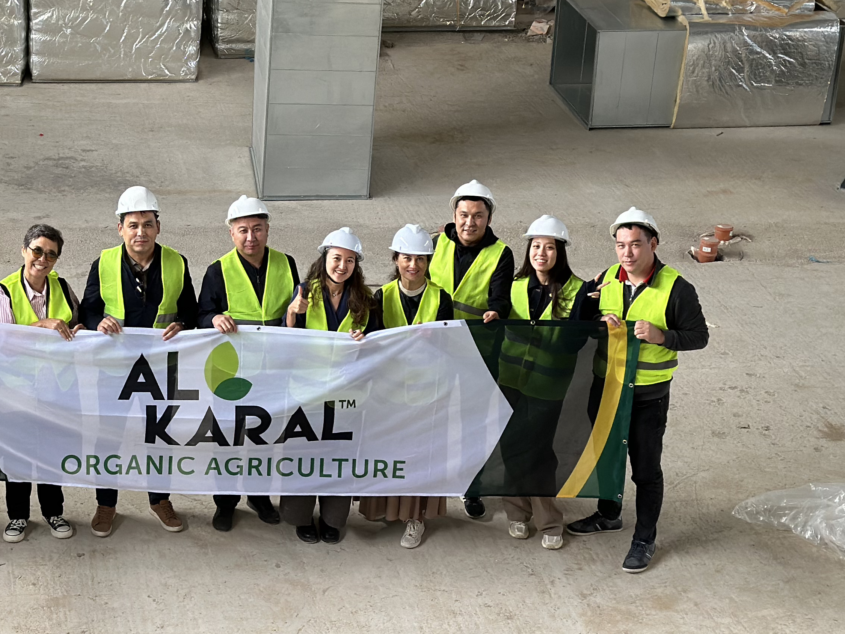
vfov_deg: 17.2
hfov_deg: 22.5
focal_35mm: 86
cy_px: 322
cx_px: 196
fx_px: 2100
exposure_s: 1/100
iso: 160
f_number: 1.78
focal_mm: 6.86
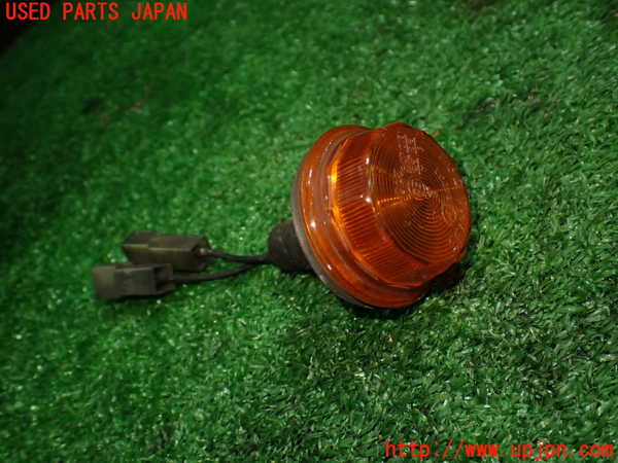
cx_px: 309
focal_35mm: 30
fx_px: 536
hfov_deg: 60.0
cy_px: 232
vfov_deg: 46.8
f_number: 2.3
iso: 400
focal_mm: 5.4
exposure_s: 1/125
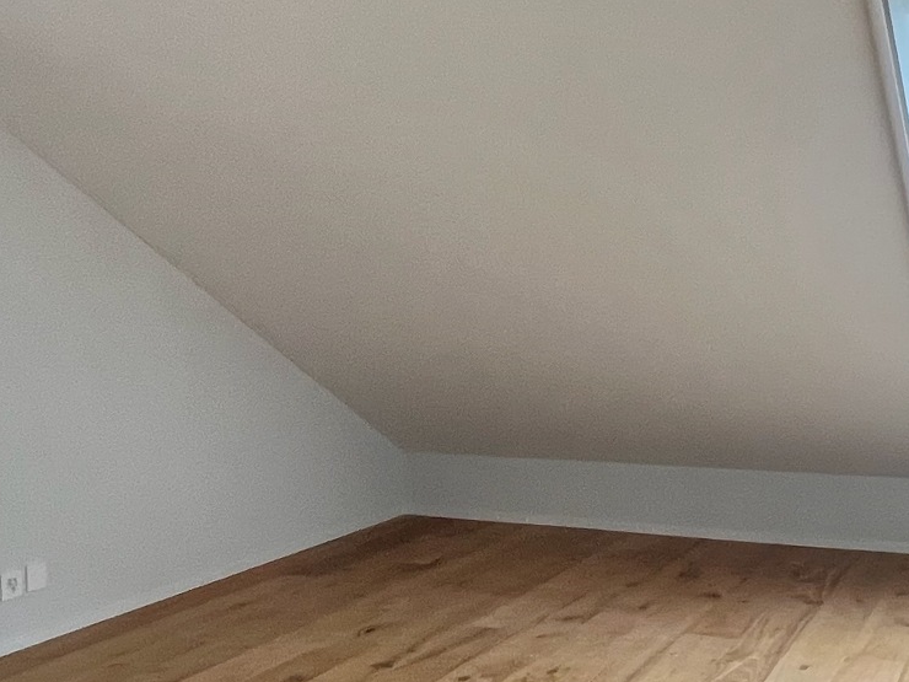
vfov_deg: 32.2
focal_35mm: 45
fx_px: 1182
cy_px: 342
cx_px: 451
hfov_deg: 42.1
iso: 200
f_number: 1.8
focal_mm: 1.57
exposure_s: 1/99
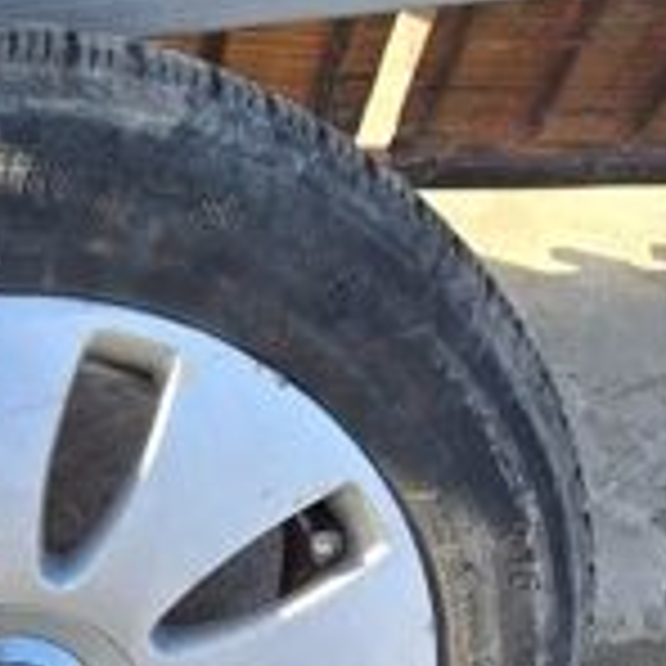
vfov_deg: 29.1
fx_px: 1197
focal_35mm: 55
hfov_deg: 29.4
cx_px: 32
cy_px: 662
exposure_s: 1/385
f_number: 1.8
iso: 40
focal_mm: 5.54
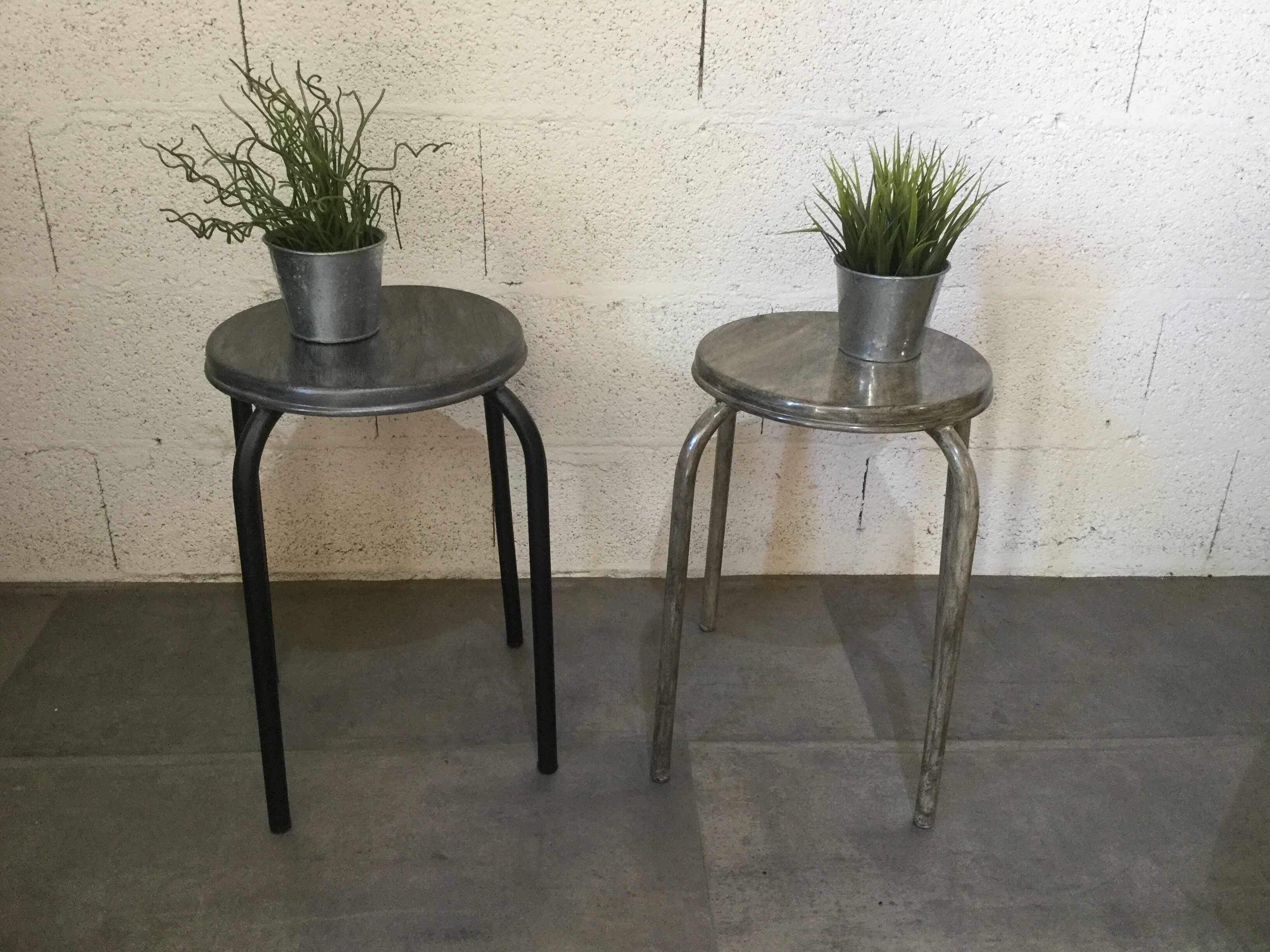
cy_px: 476
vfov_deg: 45.4
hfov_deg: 58.4
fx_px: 1137
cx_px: 635
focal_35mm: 31
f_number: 2.4
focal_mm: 3.3
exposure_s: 1/33
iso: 125
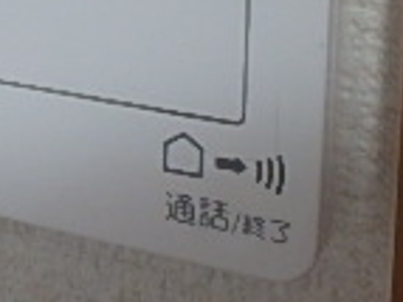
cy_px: -209
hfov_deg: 19.5
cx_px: -93
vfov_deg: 14.2
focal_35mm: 94
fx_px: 1093
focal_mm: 3.7
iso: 320
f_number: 3.5
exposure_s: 1/30
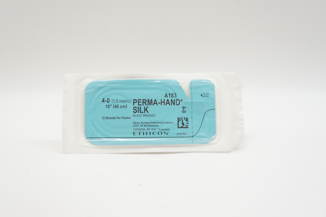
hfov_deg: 45.0
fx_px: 393
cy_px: 108
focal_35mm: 44
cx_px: 163
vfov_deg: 30.8
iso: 400
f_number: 7.1
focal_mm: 29
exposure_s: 1/40
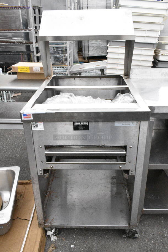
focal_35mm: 32
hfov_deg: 41.8
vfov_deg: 59.5
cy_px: 126
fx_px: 220
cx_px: 84
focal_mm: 21
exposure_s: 1/640
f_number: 13
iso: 6400
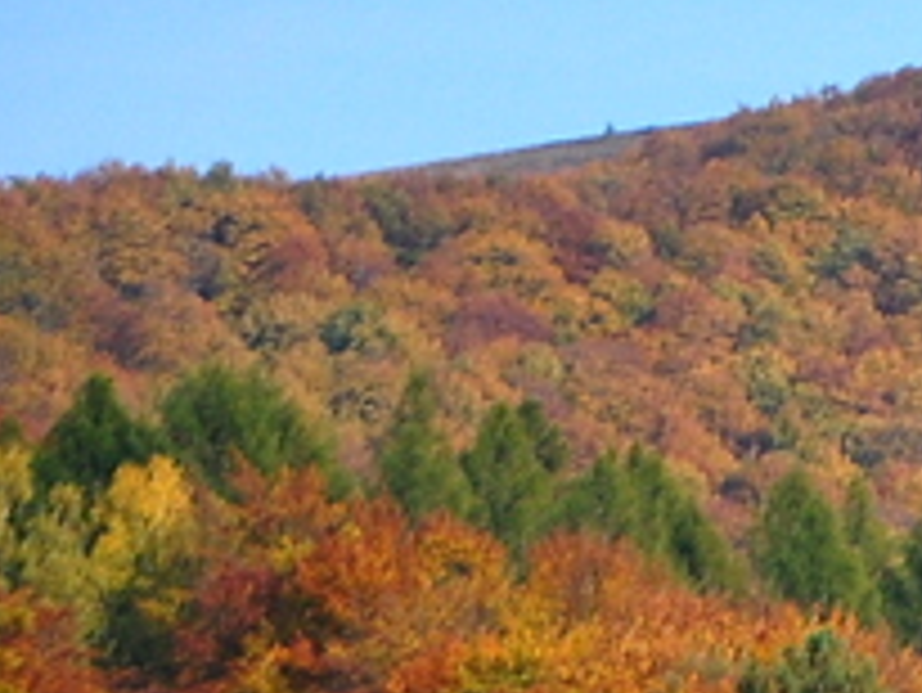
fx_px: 23634
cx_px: 2622
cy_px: 439
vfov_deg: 1.7
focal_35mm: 887
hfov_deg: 2.2
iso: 400
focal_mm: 105
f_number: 7.1
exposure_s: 1/800
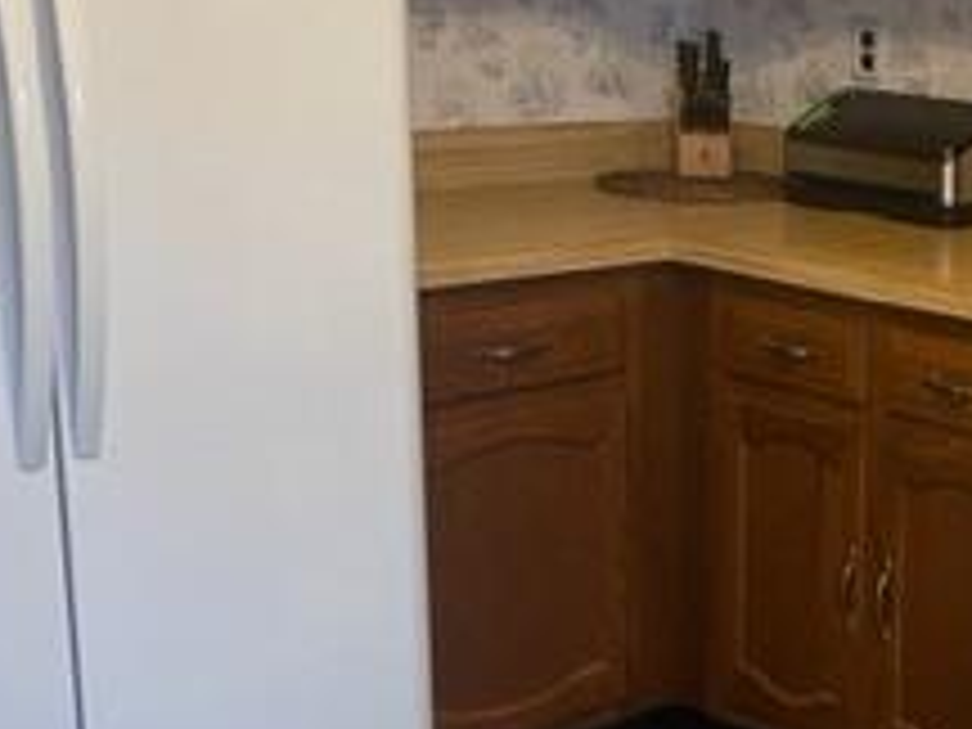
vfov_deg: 19.1
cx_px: 1022
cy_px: 459
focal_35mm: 77
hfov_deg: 24.0
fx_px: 2162
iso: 125
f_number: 1.6
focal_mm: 5.1
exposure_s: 1/60
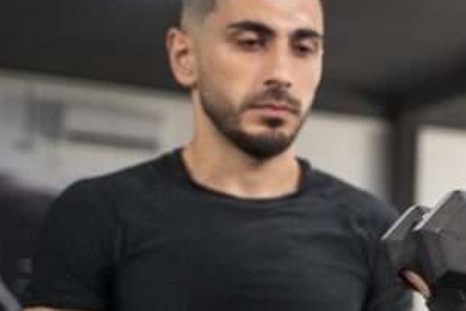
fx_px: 1476
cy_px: 252
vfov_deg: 12.0
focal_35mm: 114
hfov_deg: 17.3
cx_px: 534
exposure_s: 1/250
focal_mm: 45
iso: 2000
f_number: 2.8
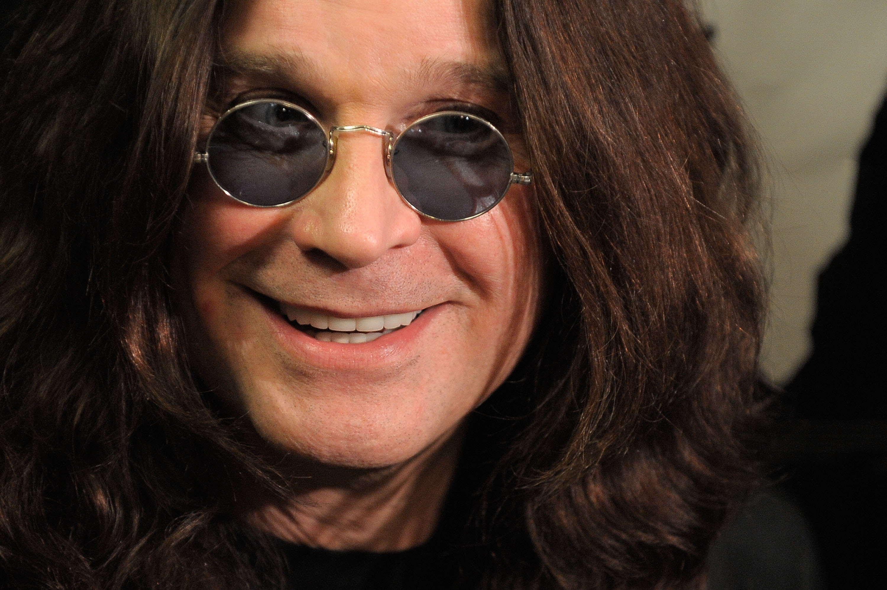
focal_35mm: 200
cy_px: 295
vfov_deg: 6.9
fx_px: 4925
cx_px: 444
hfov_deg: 10.3
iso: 1600
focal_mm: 200
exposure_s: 1/160
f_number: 3.2
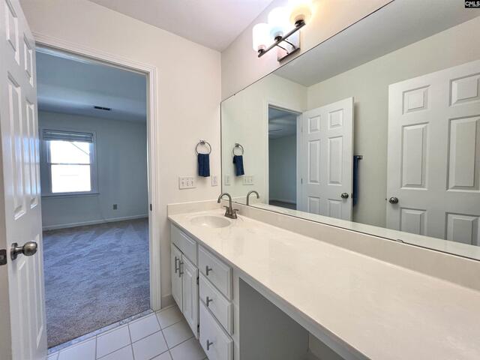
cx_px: 240
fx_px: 180
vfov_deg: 89.9
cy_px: 180
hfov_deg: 106.2
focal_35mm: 13
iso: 100
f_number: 1.8
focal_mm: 1.57
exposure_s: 1/120
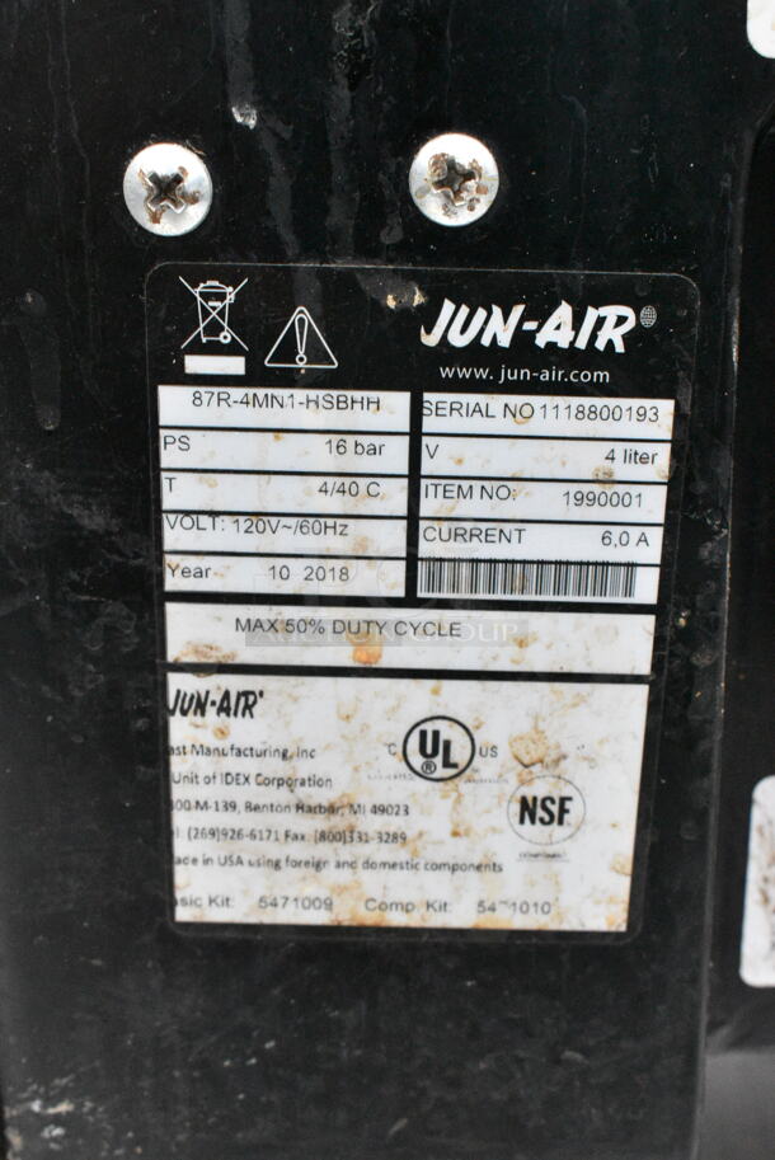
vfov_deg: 46.4
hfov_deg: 31.9
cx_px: 388
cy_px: 580
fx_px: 1354
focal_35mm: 42
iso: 6400
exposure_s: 1/640
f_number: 13
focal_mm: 28
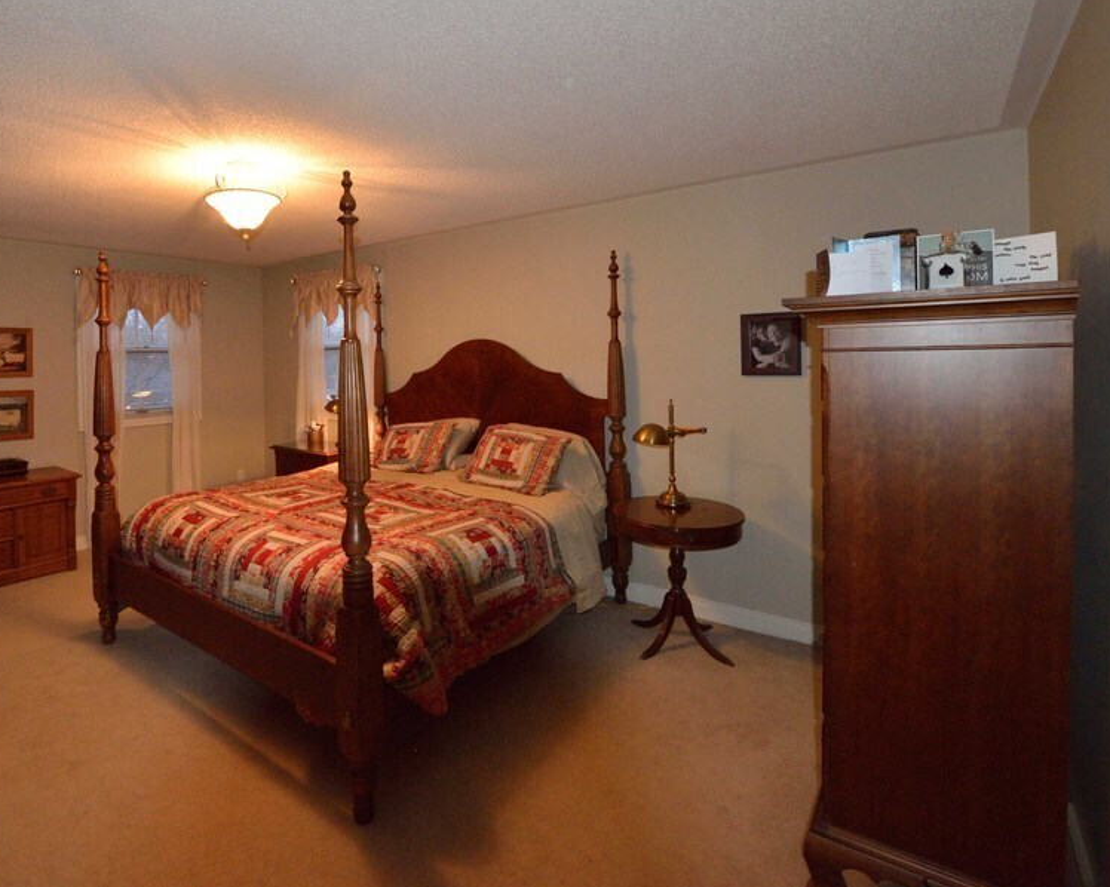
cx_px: 429
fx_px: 591
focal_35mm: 18
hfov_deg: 85.0
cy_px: 384
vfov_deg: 73.4
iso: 3600
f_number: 10
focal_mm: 14
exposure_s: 1/60
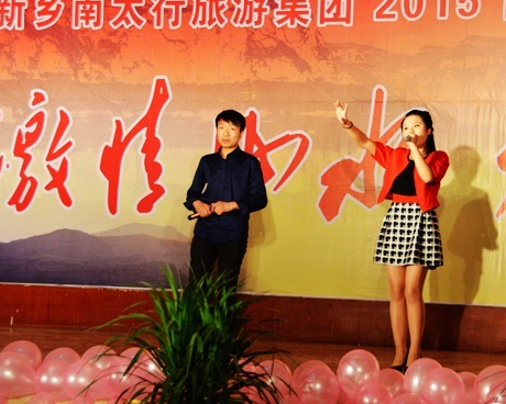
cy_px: 203
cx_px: 343
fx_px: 1408
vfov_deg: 16.4
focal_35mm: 94
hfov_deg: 20.3
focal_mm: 44
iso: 1600
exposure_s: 1/350
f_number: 4.5
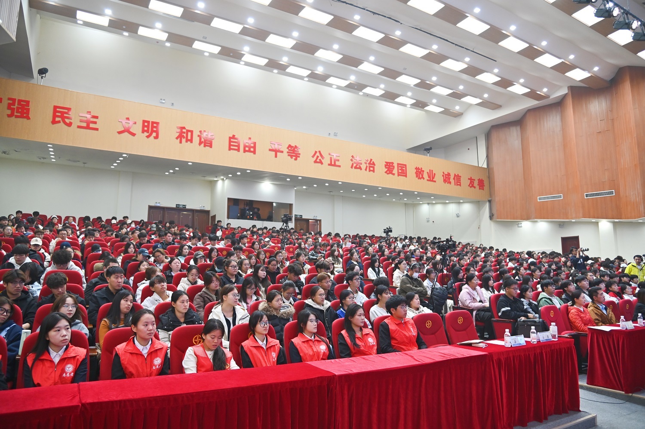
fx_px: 430
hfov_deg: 73.8
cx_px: 322
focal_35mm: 24
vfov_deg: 53.1
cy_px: 214
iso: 1000
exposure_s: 1/125
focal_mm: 24
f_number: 4
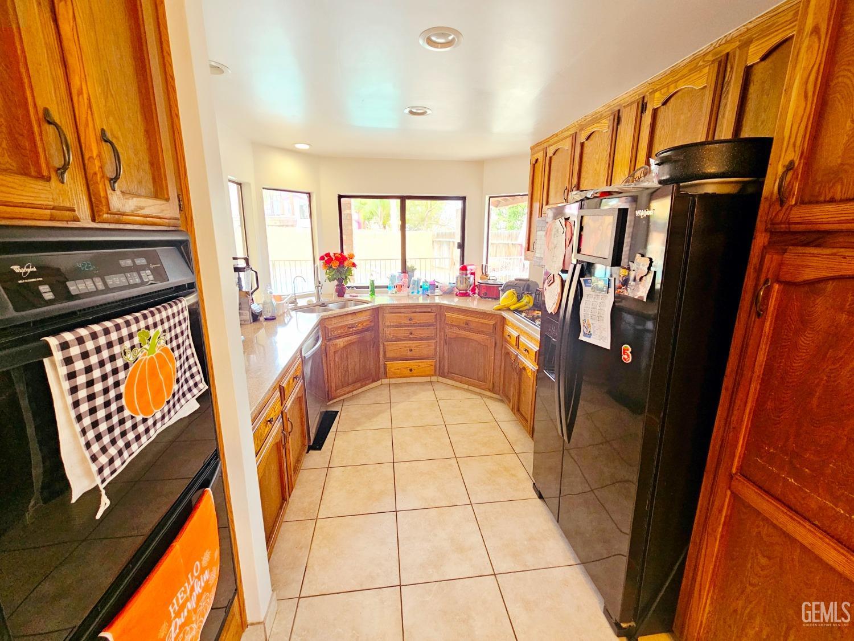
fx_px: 321
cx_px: 427
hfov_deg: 106.2
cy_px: 320
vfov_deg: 89.9
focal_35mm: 13
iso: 160
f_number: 2.2
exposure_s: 1/60
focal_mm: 2.2
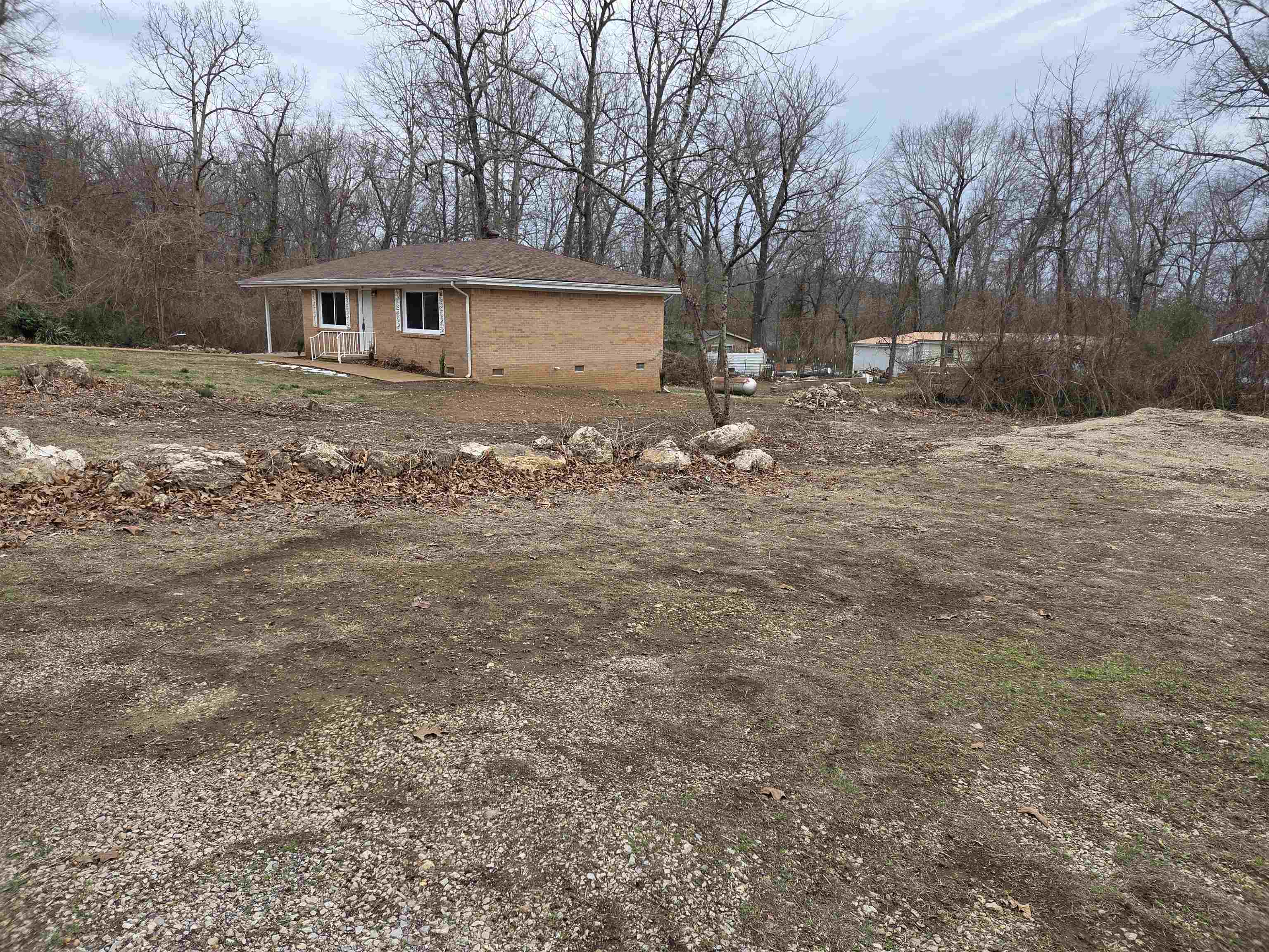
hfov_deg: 73.9
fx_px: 843
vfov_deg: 58.9
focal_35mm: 23
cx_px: 634
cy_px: 476
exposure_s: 1/1225
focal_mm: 5.4
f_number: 1.8
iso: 80
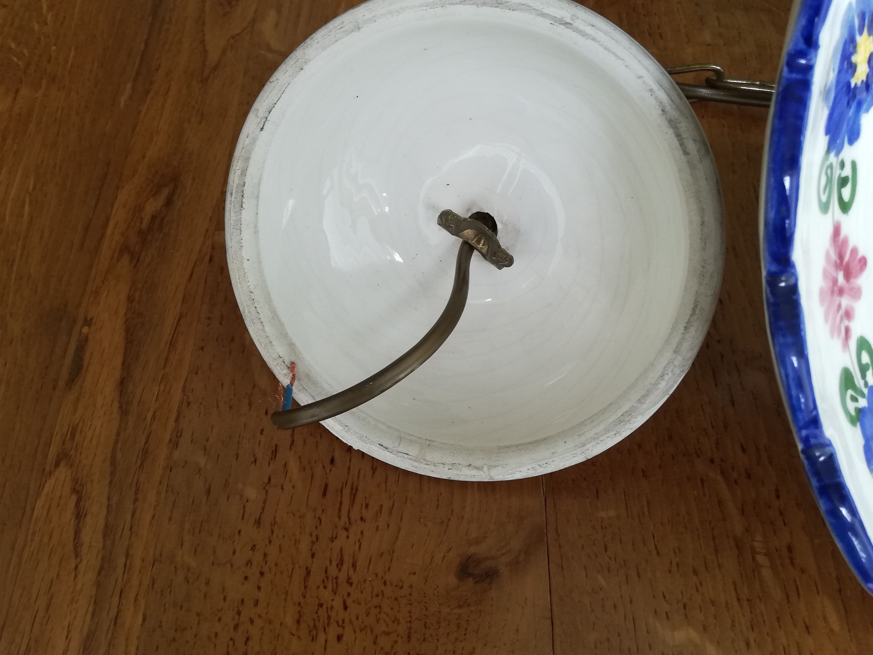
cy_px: 299
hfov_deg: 58.3
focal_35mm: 31
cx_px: 418
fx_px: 782
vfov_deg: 45.4
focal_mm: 3.81
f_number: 2.2
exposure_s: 1/60
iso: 100
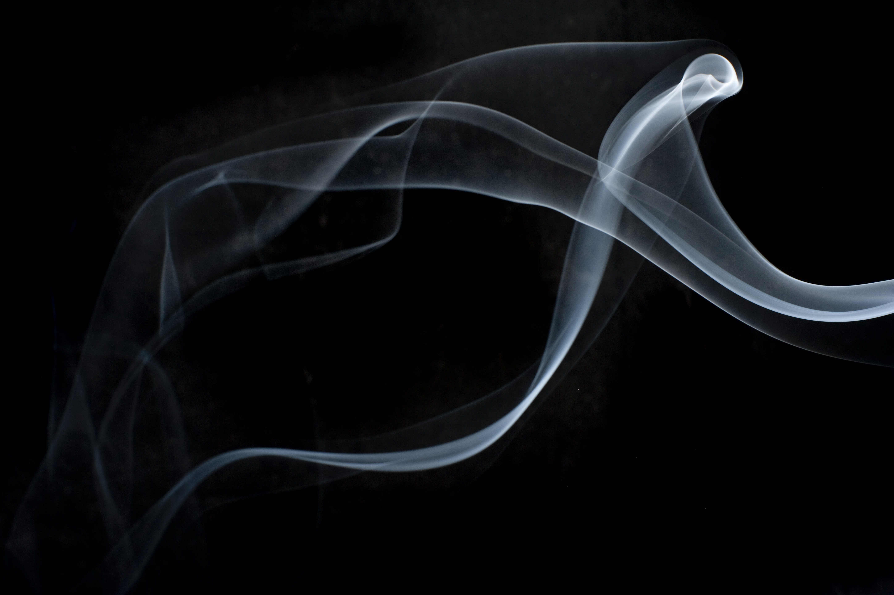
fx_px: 1241
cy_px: 298
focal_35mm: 50
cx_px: 447
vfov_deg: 27.0
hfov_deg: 39.6
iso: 200
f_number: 11
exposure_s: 1/60
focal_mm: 50
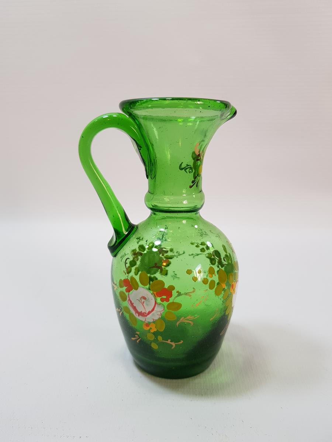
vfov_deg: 67.3
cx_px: 166
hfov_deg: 53.1
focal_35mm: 26
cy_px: 221
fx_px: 332
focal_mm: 4.3
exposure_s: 1/100
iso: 40
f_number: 1.7
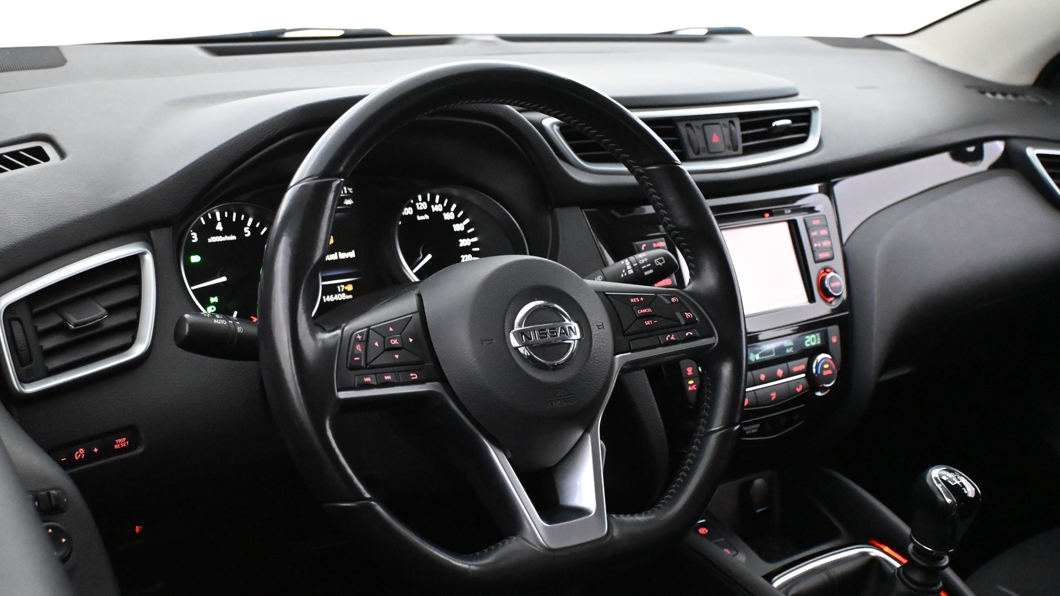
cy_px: 314
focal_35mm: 41
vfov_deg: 29.0
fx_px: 1152
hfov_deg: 49.4
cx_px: 530
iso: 9000
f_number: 4.5
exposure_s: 1/60
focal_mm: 26
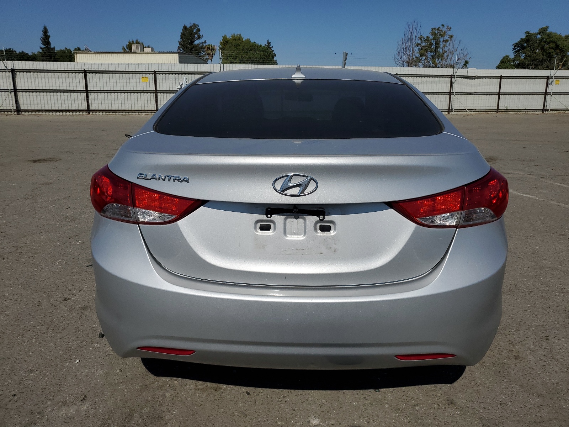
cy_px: 214
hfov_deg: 67.3
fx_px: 427
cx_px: 284
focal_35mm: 26
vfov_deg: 53.1
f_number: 1.5
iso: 51
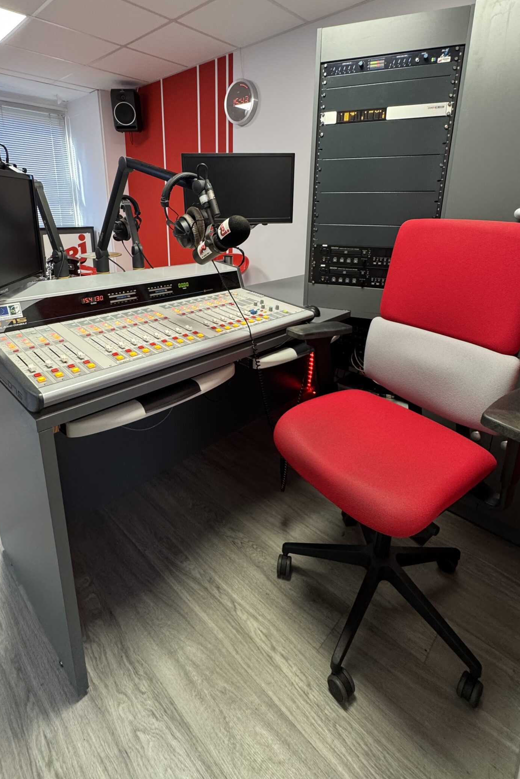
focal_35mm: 18
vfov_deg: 88.9
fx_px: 390
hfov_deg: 67.4
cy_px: 312
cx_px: 249
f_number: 2.2
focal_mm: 2.22
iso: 250
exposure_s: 1/50
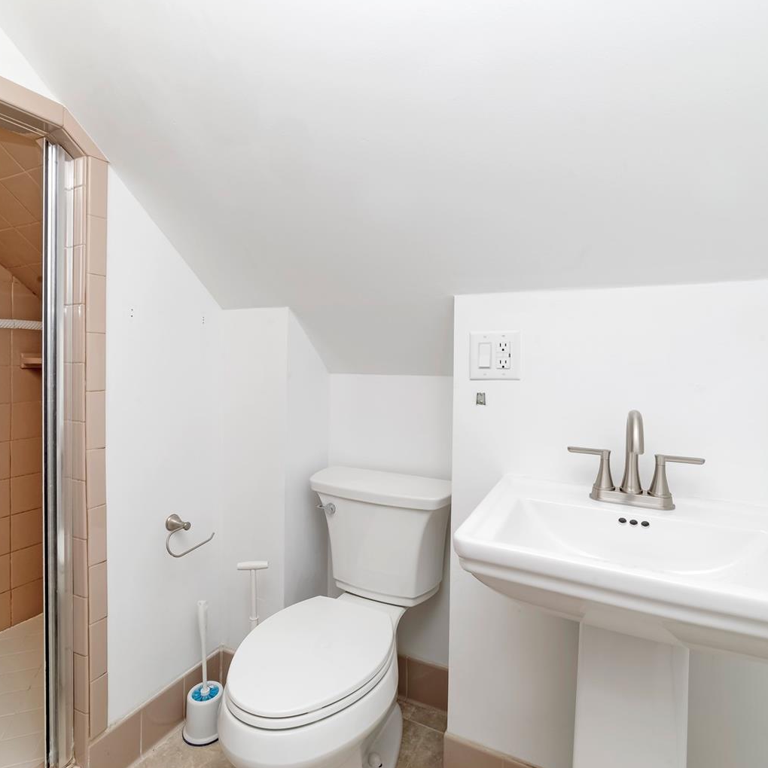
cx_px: 363
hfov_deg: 74.8
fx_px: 502
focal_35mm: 20
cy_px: 369
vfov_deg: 74.8
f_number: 13
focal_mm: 15
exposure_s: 1/20
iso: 400
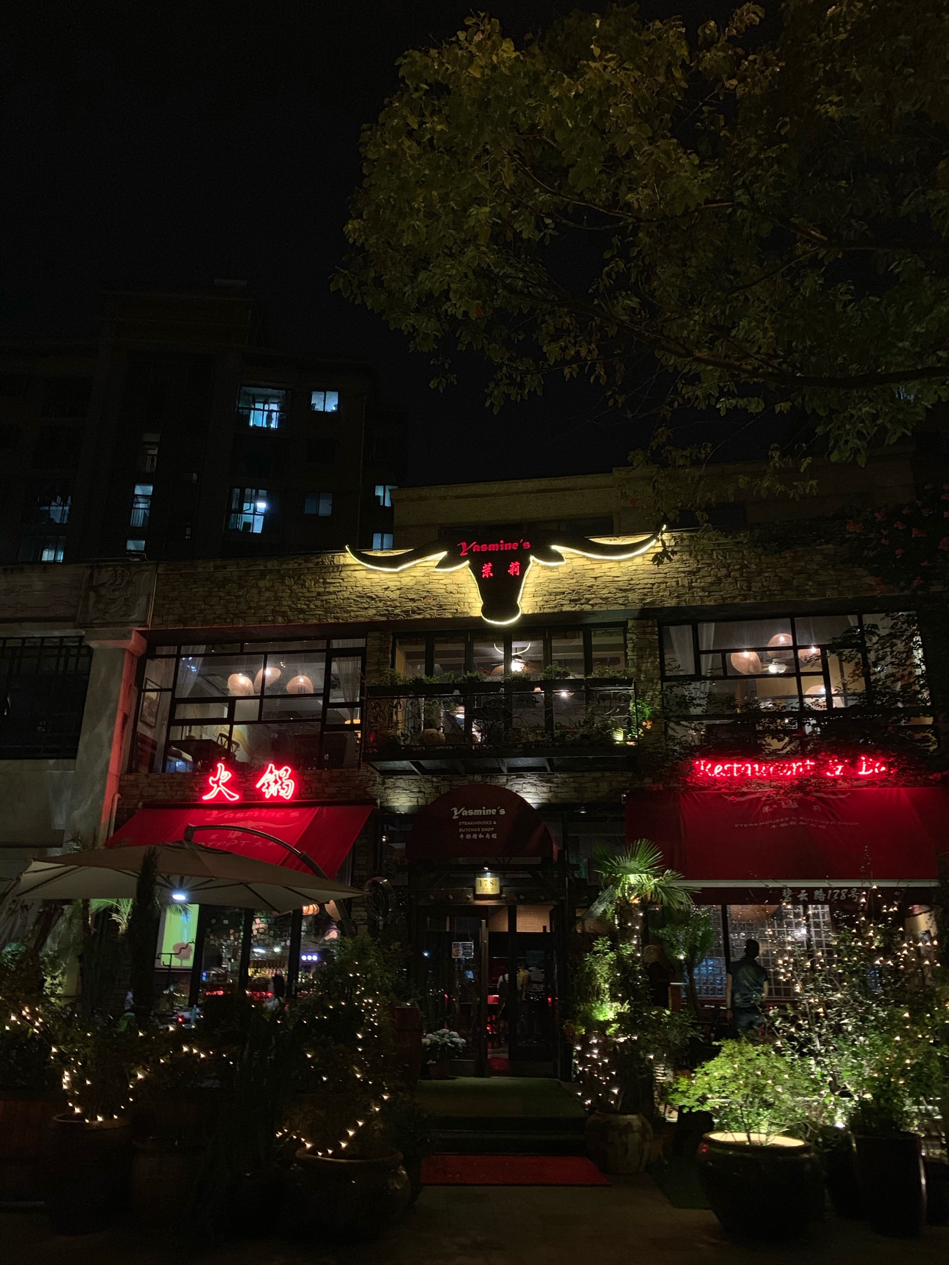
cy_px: 632
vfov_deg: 67.3
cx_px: 474
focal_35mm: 26
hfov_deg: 53.1
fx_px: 950
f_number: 1.8
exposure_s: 1/25
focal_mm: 4.25
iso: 400
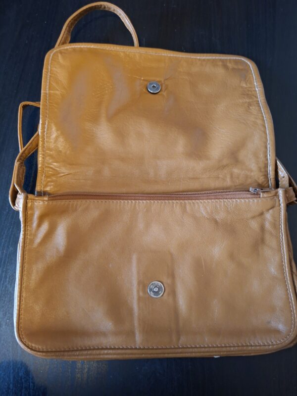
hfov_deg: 58.9
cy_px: 198
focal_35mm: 23
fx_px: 263
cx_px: 148
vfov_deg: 73.9
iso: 1250
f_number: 1.8
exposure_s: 1/20
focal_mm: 5.54
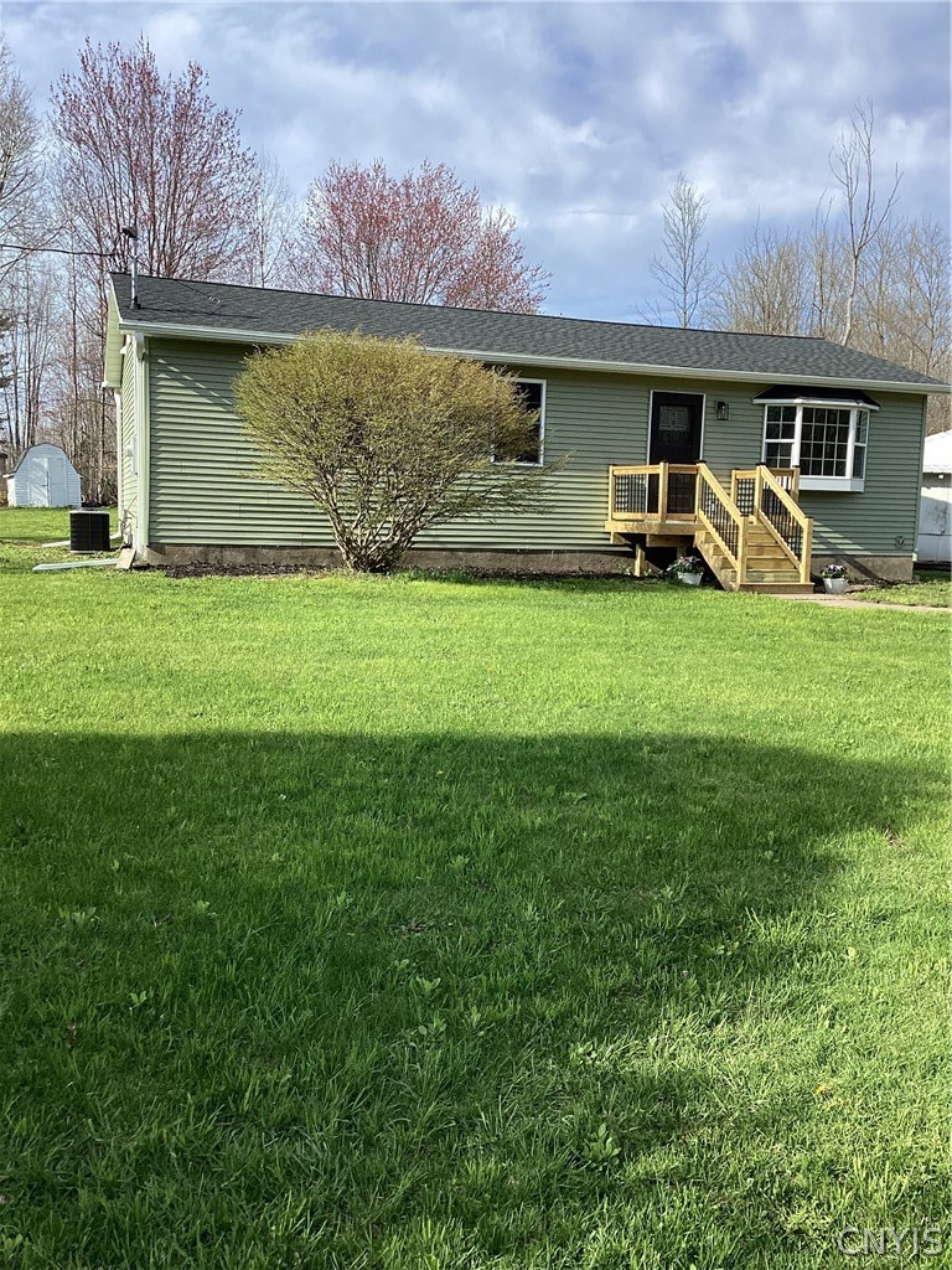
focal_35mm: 31
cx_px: 476
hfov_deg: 45.4
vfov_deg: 58.4
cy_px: 635
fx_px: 1137
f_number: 2.4
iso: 25
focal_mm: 3.3
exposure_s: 1/754
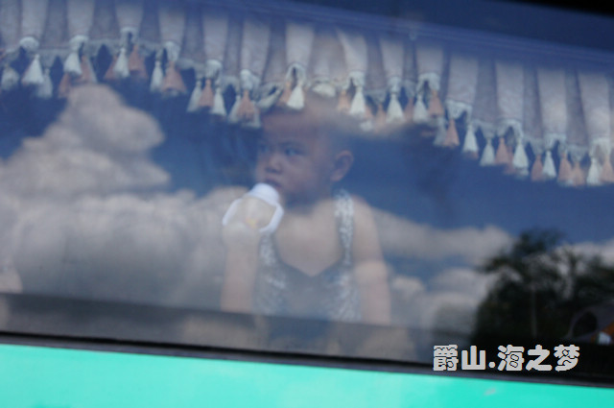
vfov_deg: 18.1
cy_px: 204
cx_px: 307
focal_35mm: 75
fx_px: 1278
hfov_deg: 27.0
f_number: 5.6
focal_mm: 50
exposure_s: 1/500
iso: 400
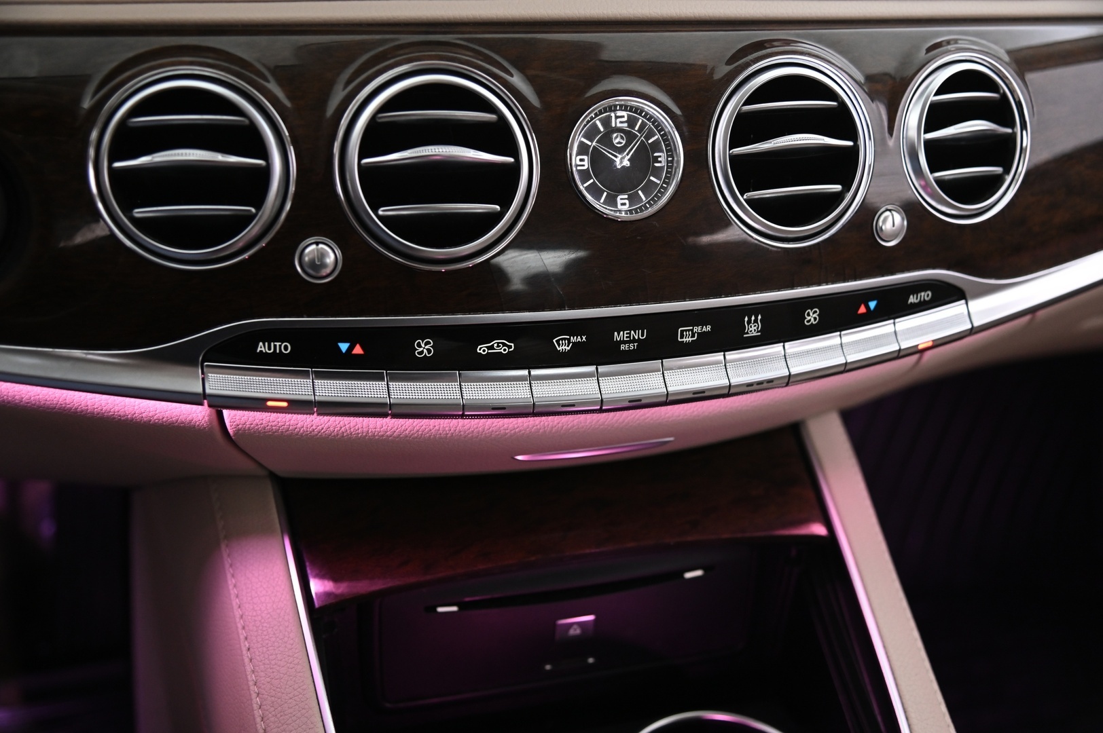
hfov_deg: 50.7
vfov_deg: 35.0
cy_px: 366
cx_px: 552
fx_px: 1163
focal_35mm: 38
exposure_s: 1/20
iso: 2000
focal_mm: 38
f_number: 4
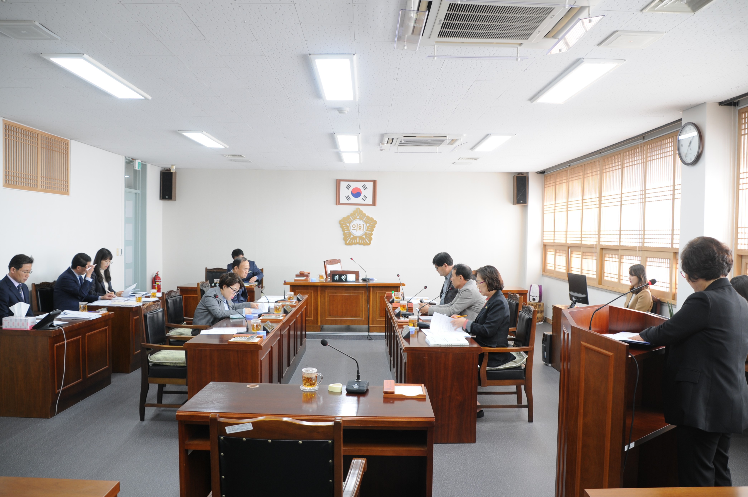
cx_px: 374
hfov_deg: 67.4
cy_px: 248
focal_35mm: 27
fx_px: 560
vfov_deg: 47.8
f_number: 3.5
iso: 200
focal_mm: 18
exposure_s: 1/20
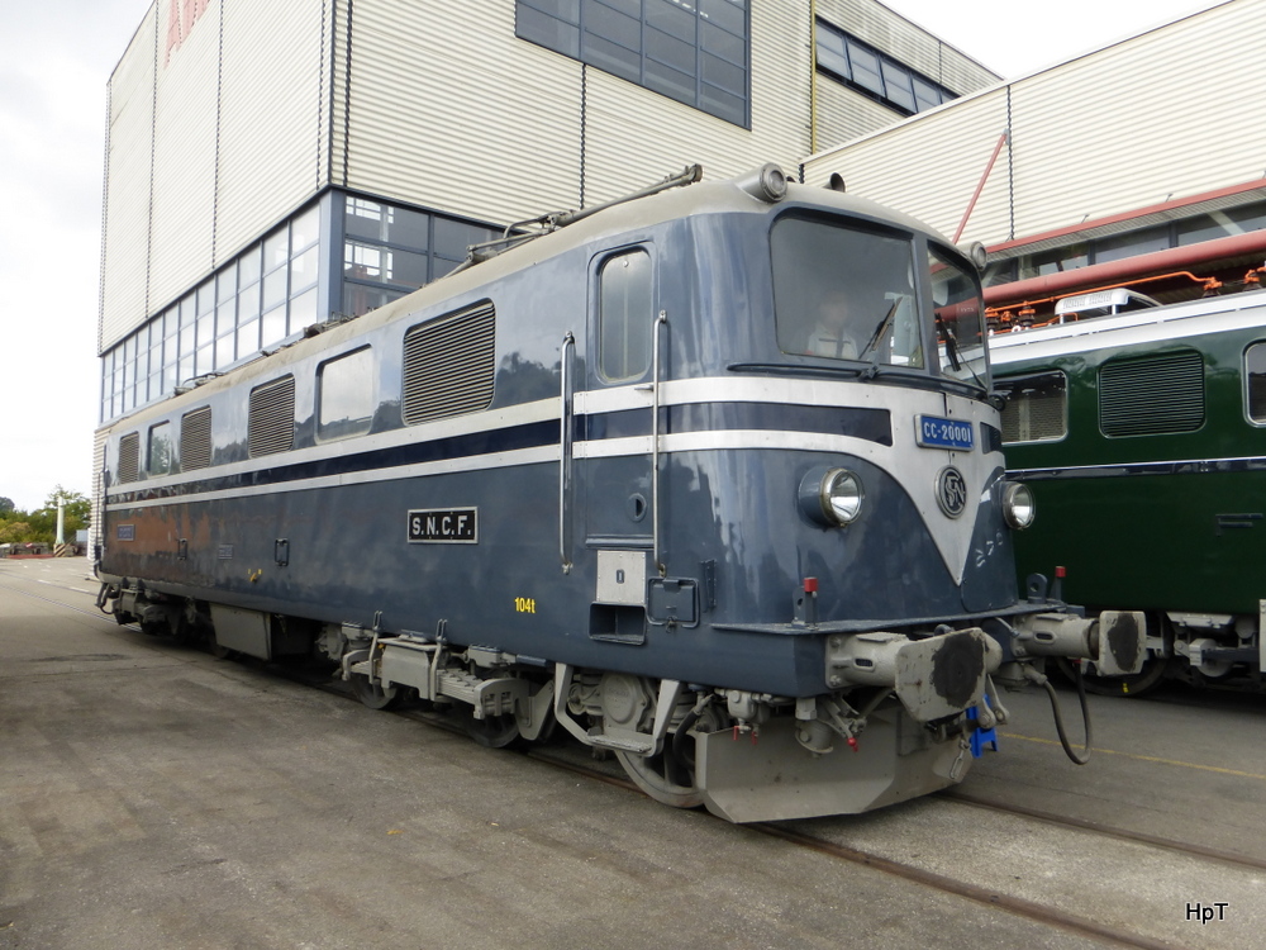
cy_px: 475
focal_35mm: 25
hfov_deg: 69.4
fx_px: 914
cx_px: 633
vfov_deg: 54.9
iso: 100
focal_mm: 4.3
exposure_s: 1/250
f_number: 4
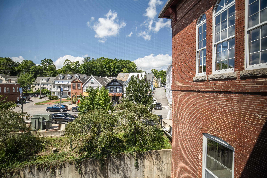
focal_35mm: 18
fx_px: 133
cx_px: 134
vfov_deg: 67.4
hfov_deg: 90.0
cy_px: 89
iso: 100
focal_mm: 18
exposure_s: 1/160
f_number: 4
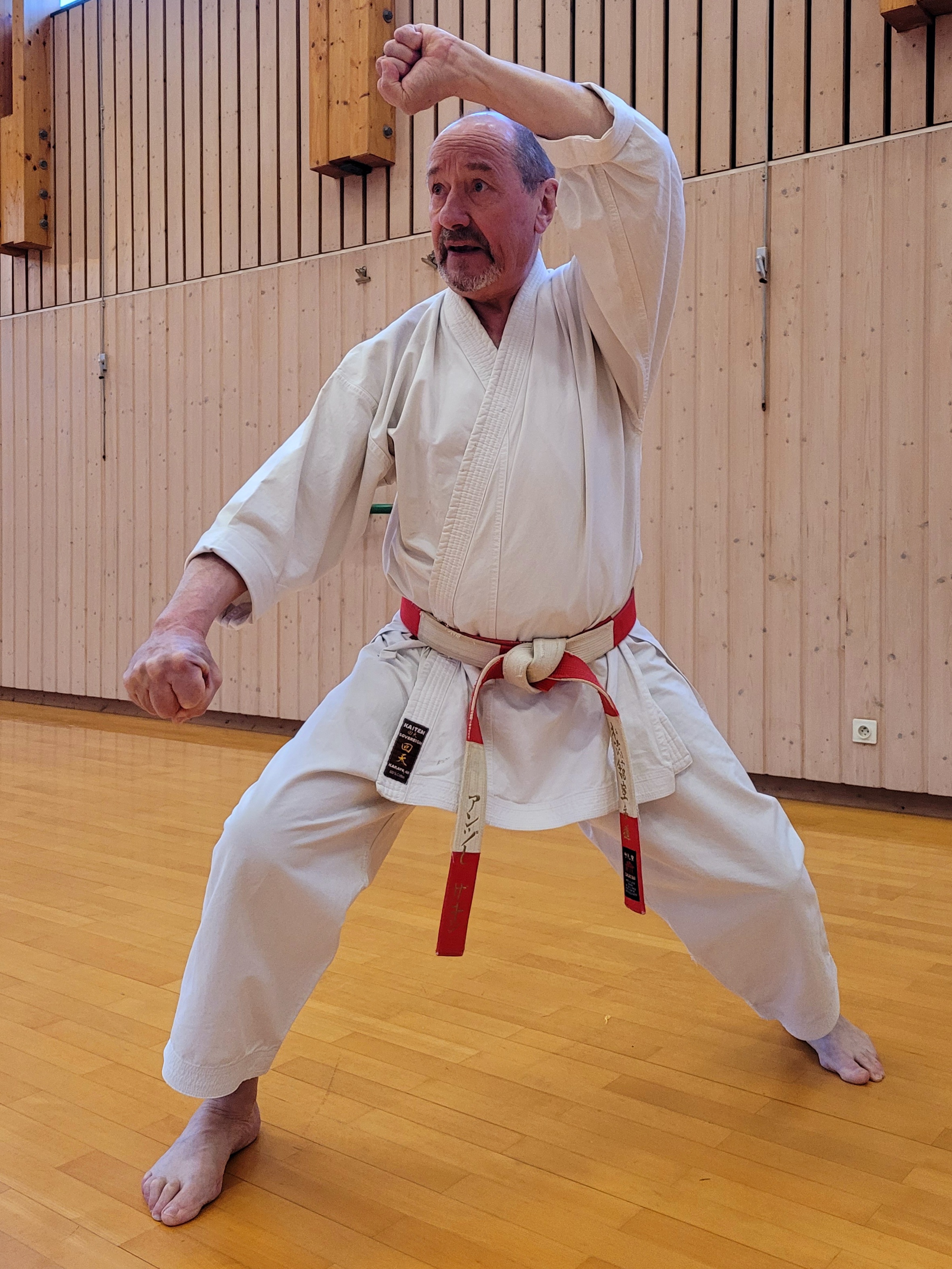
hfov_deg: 53.1
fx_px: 953
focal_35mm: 26
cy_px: 634
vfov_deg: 67.3
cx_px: 476
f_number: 1.8
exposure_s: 1/100
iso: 320
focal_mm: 5.4
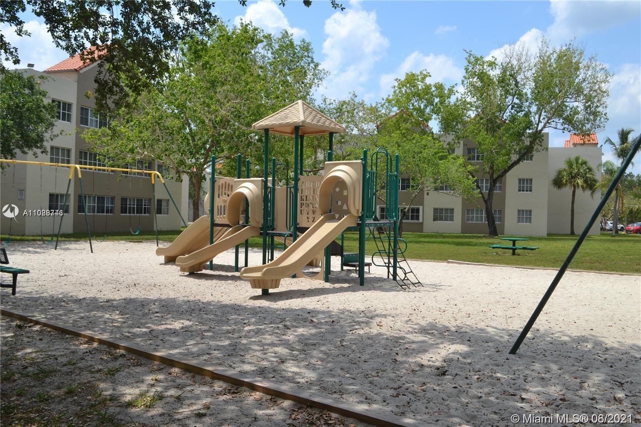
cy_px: 214
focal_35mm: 33
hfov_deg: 57.2
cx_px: 320
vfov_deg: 40.0
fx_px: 587
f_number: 8
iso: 100
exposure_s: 1/250
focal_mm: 22
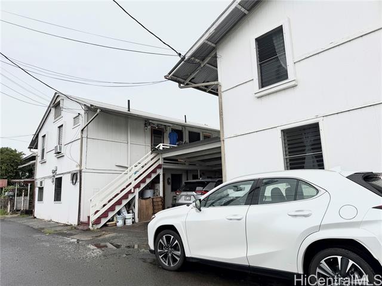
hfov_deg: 71.6
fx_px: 265
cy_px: 143
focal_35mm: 24
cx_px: 191
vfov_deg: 56.8
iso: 80
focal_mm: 6.76
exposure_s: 1/3021
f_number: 1.78
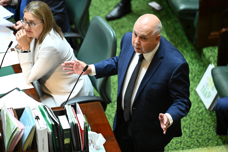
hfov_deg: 11.4
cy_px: 76
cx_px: 114
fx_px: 1140
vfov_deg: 7.6
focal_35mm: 180
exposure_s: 1/512
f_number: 2.8
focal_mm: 180
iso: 8000
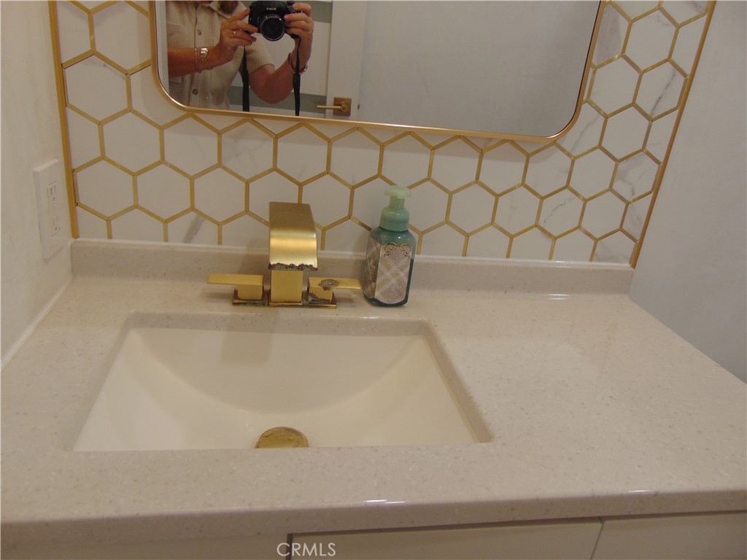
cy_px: 280
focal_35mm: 25
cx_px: 374
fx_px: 539
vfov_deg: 54.9
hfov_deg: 69.4
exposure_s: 1/40
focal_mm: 4.5
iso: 80
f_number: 3
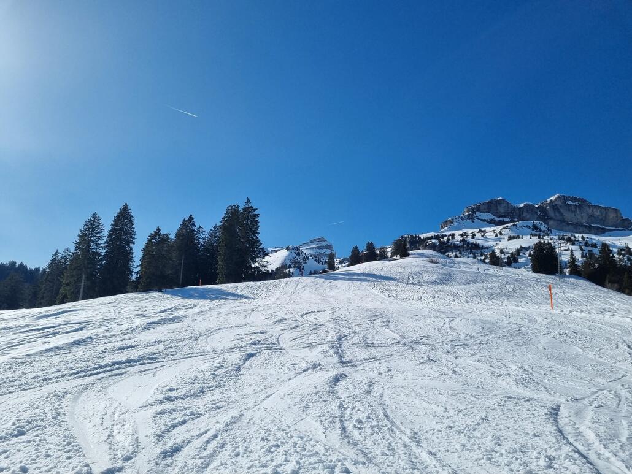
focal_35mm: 26
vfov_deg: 53.1
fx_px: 475
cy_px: 237
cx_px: 316
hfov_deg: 67.3
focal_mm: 5.4
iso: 50
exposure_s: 1/5840
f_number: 1.8
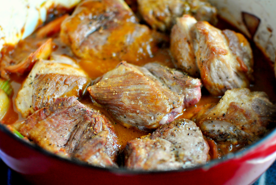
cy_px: 96
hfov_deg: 35.3
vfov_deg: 24.0
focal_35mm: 57
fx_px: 434
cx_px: 132
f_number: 2
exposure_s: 1/160
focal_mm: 35
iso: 400
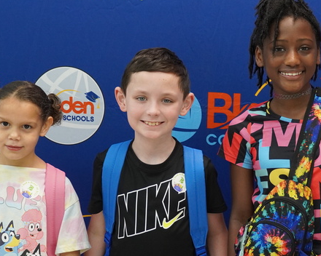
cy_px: 179
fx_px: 903
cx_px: 195
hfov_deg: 20.1
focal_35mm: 95
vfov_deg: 16.1
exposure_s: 1/160
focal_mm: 29
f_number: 4.5
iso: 1250
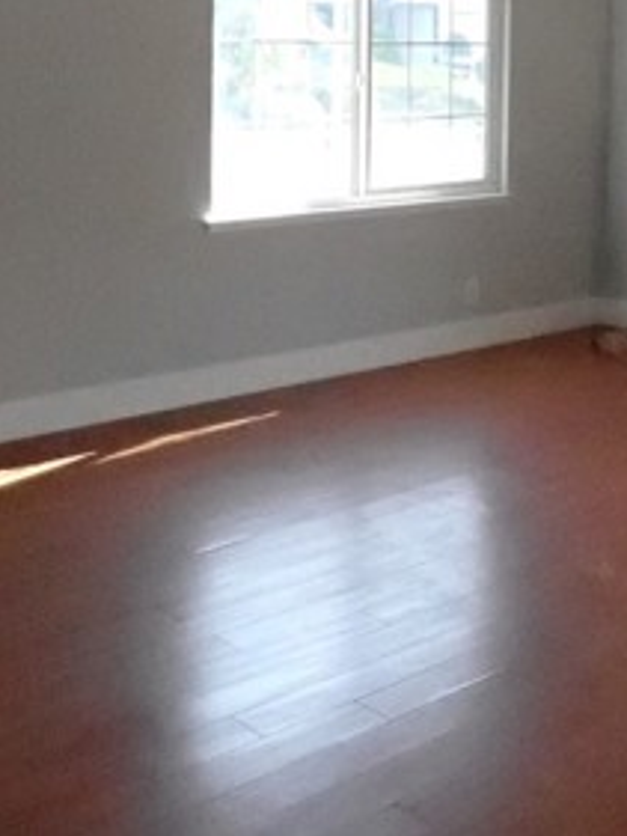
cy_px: 158
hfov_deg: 25.4
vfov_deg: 32.8
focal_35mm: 57
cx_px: 472
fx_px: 1376
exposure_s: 1/400
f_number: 8
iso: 5000
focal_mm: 4.5
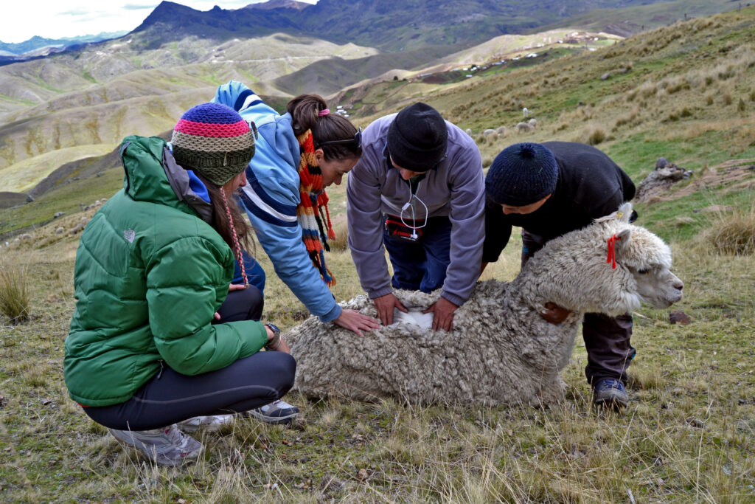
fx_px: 629
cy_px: 252
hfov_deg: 61.9
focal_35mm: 30
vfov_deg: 43.6
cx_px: 378
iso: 100
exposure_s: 1/125
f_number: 5.6
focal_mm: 20
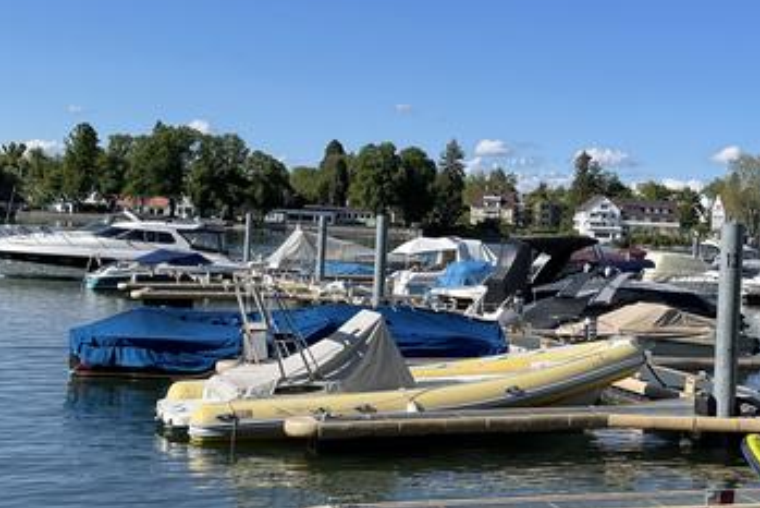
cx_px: 621
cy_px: 235
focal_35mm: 62
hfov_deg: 31.4
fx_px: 1309
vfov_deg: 21.9
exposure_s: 1/3401
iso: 32
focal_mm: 4.2
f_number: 1.6
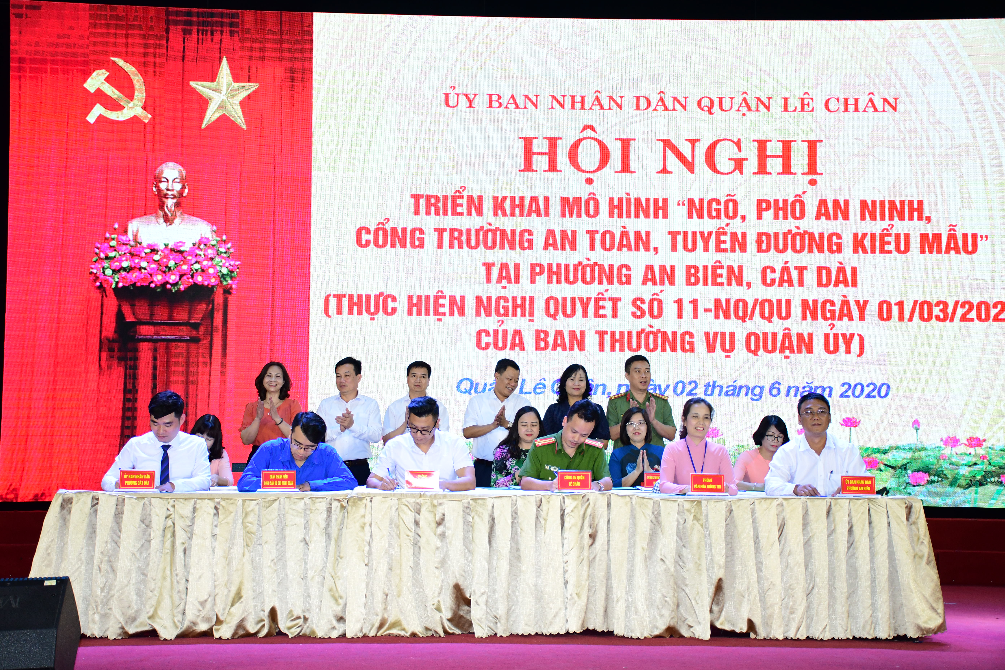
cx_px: 502
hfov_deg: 37.9
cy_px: 335
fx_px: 1466
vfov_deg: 25.8
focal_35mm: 52
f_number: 4.2
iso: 1000
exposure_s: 1/200
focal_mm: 35
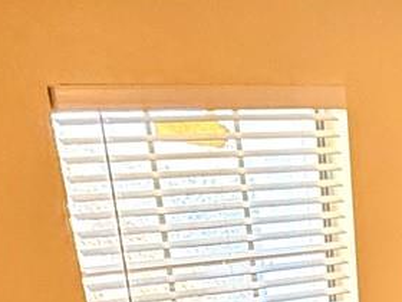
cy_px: 621
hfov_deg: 23.5
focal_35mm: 80
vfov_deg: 14.8
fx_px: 929
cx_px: 393
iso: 125
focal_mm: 2.22
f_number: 2.2
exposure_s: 1/120
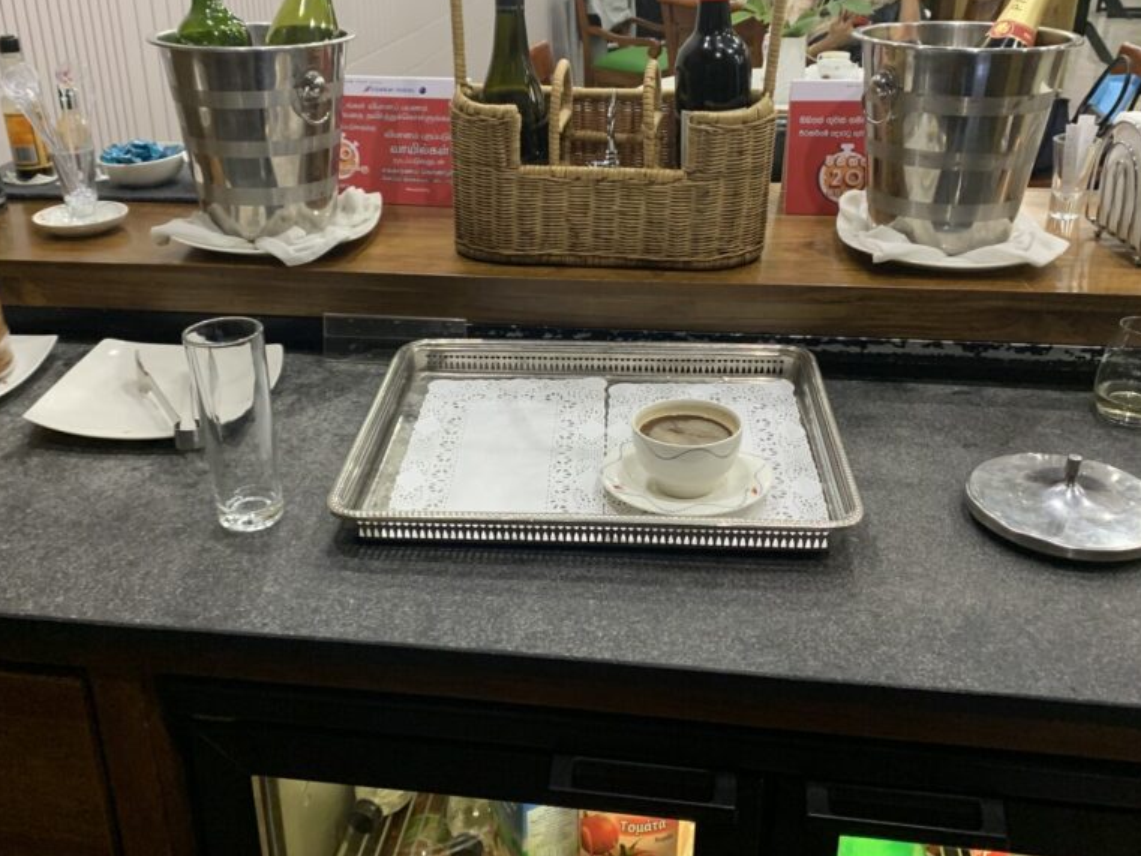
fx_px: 1154
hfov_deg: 52.6
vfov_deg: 40.7
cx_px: 535
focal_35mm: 35
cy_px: 400
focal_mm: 4.25
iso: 400
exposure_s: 1/60
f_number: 1.8
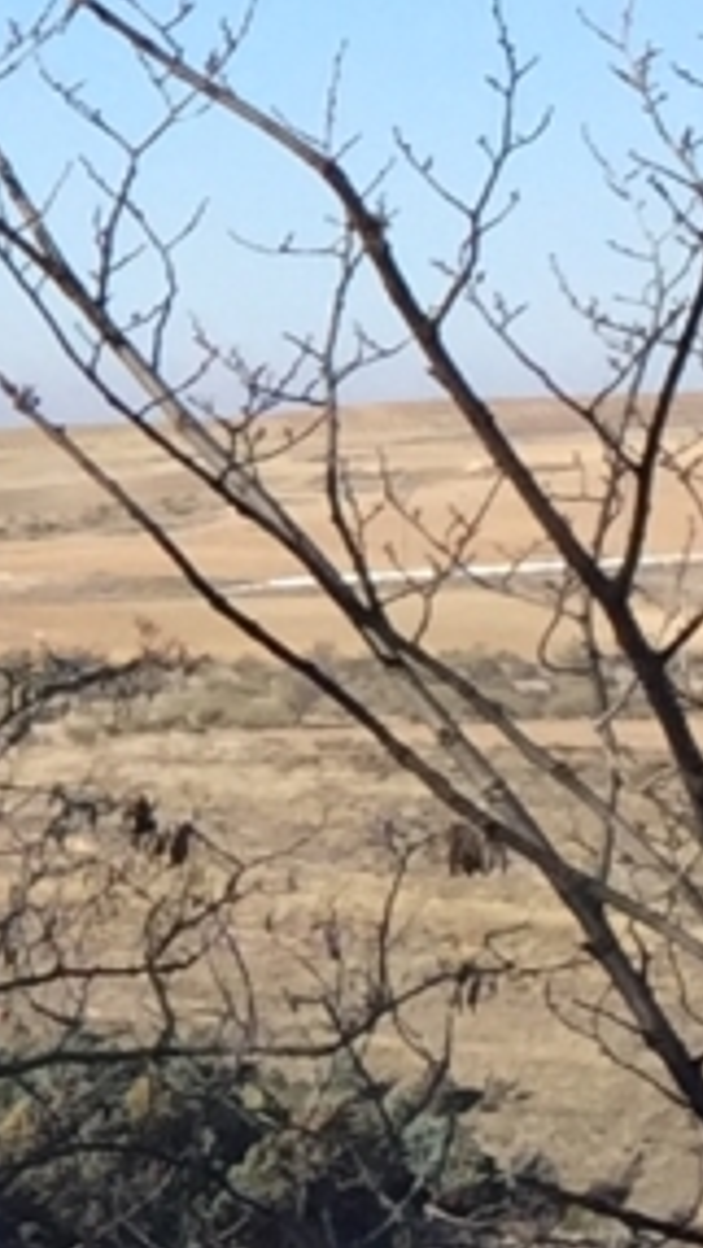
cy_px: 463
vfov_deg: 9.5
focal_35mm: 226
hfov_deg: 4.9
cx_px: -2004
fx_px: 7485
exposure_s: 1/1412
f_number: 2.2
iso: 32
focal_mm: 4.15
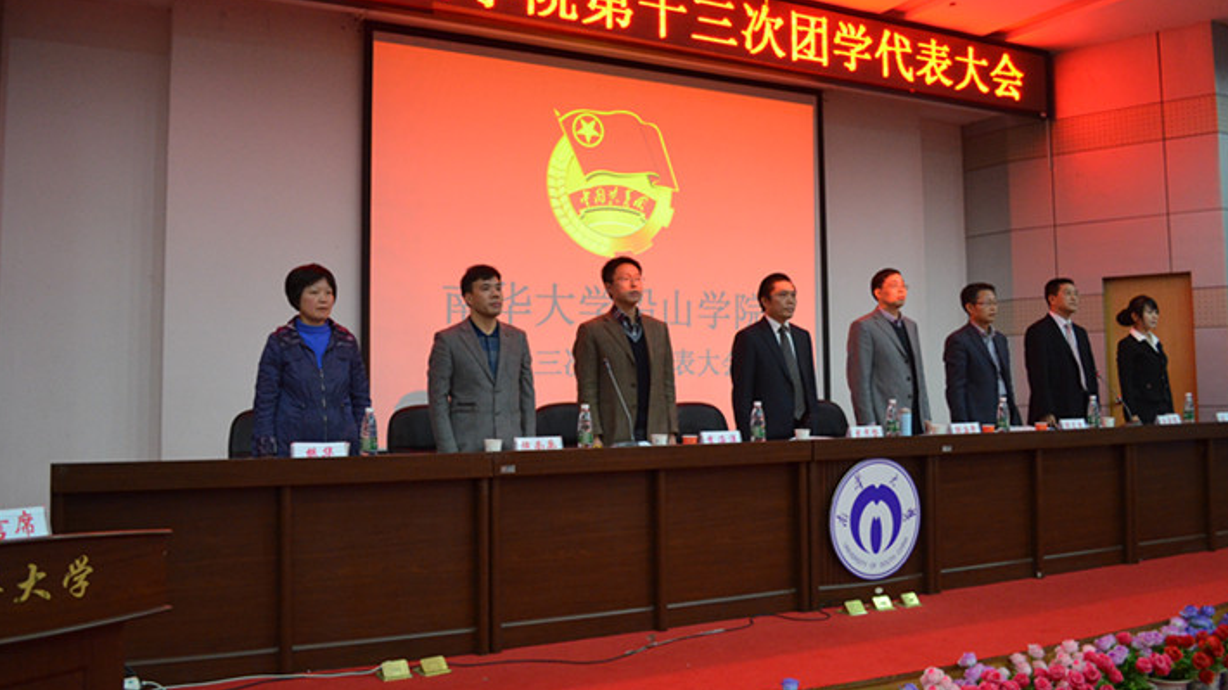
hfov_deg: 62.6
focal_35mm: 31
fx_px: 1009
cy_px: 312
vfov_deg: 37.7
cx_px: 586
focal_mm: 18
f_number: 3.5
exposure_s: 1/30
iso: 2000
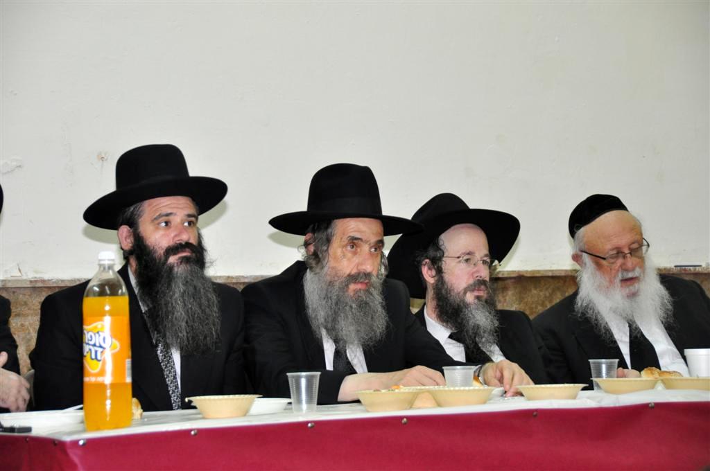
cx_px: 355
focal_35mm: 120
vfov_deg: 11.4
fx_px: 2364
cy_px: 236
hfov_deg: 17.1
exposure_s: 1/60
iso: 800
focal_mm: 80
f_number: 5
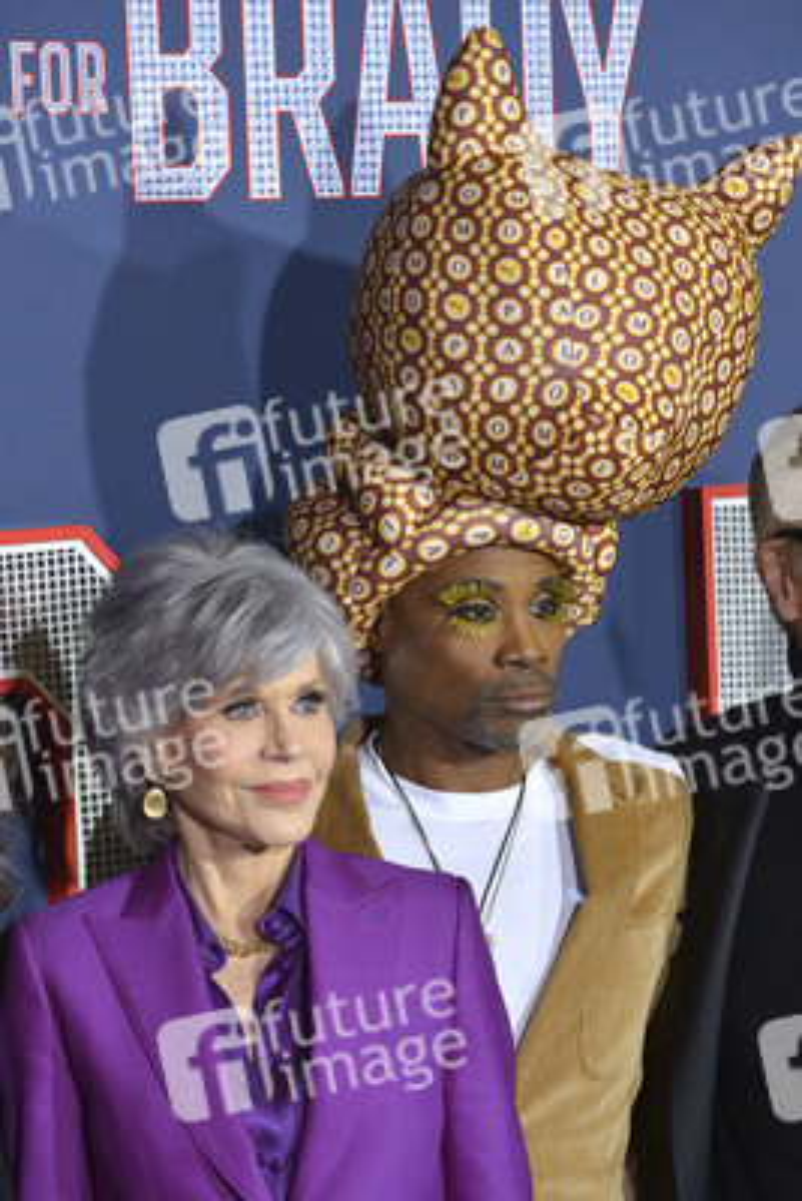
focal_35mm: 135
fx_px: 4507
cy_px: 600
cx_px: 401
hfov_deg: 10.2
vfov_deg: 15.2
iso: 2000
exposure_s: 1/320
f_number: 6.3
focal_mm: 135
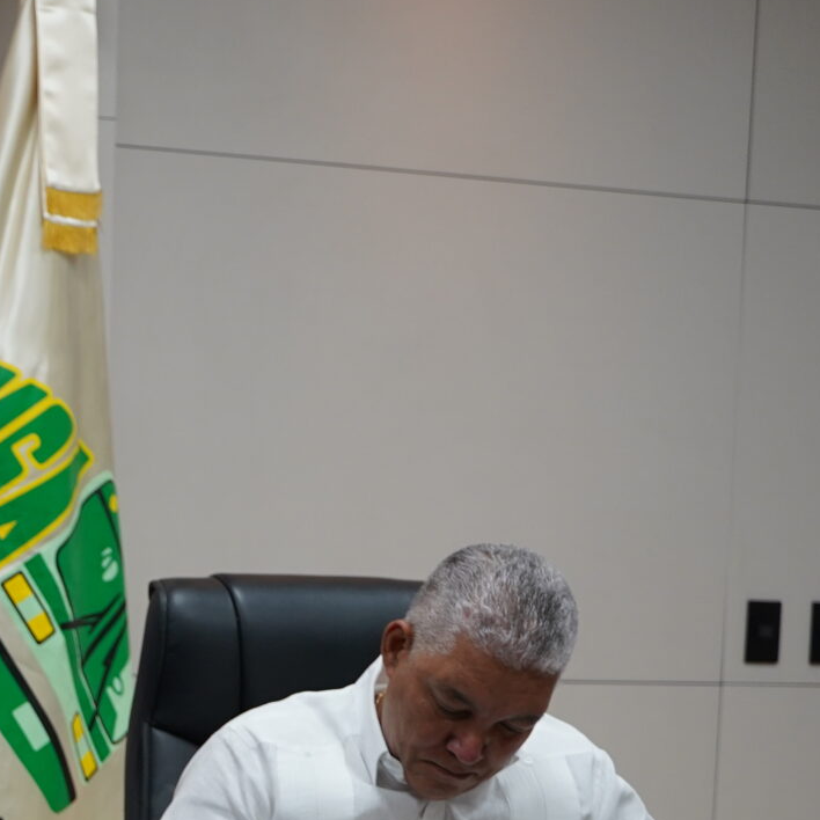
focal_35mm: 86
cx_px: -584
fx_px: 2305
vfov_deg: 19.5
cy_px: 841
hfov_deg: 17.1
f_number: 3.2
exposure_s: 1/200
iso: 800
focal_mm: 28
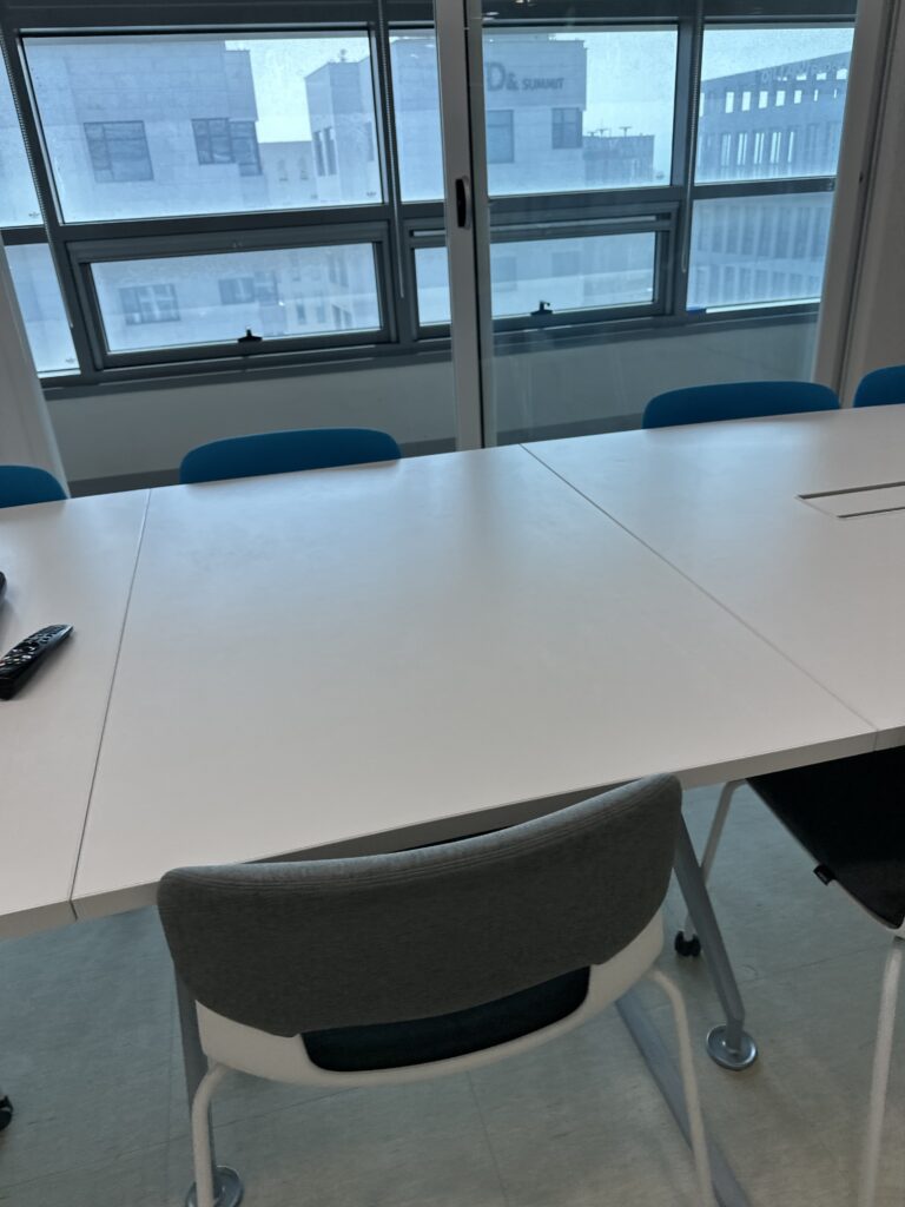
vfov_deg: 71.6
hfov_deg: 56.8
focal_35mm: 24
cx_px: 452
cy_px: 604
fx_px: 837
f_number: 1.78
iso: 80
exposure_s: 1/494
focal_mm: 6.86
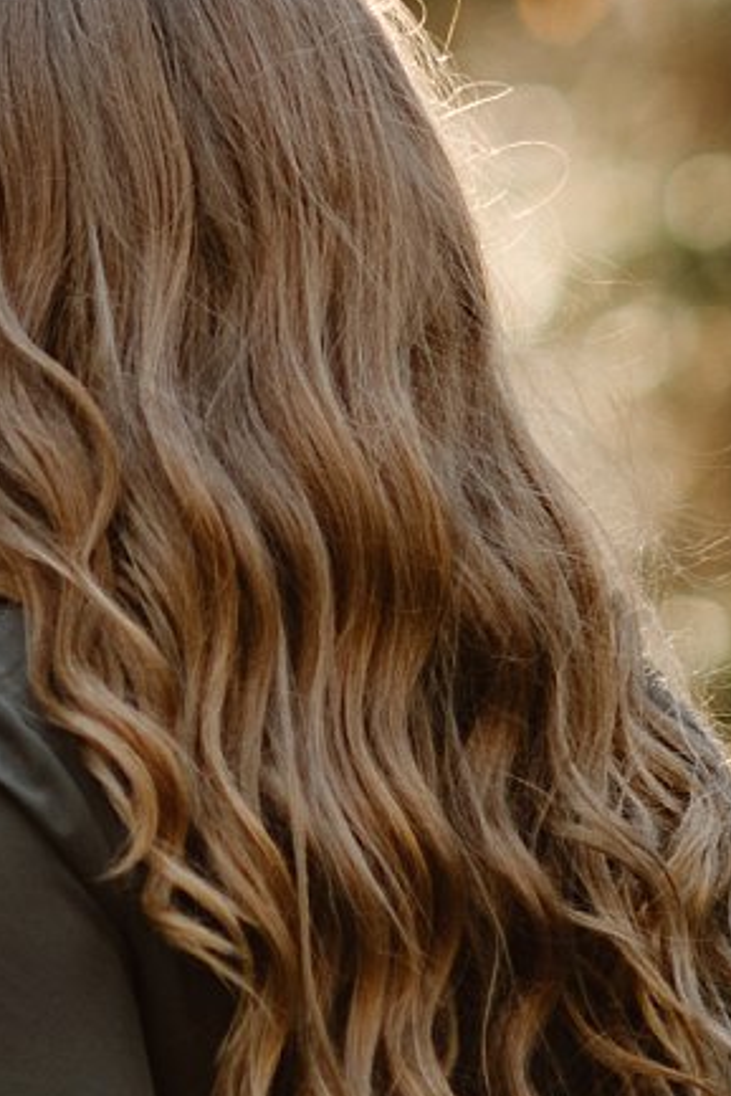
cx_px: -148
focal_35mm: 402
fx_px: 12234
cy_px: -423
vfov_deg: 5.1
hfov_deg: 3.4
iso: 200
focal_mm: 85
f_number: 1.4
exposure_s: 1/400
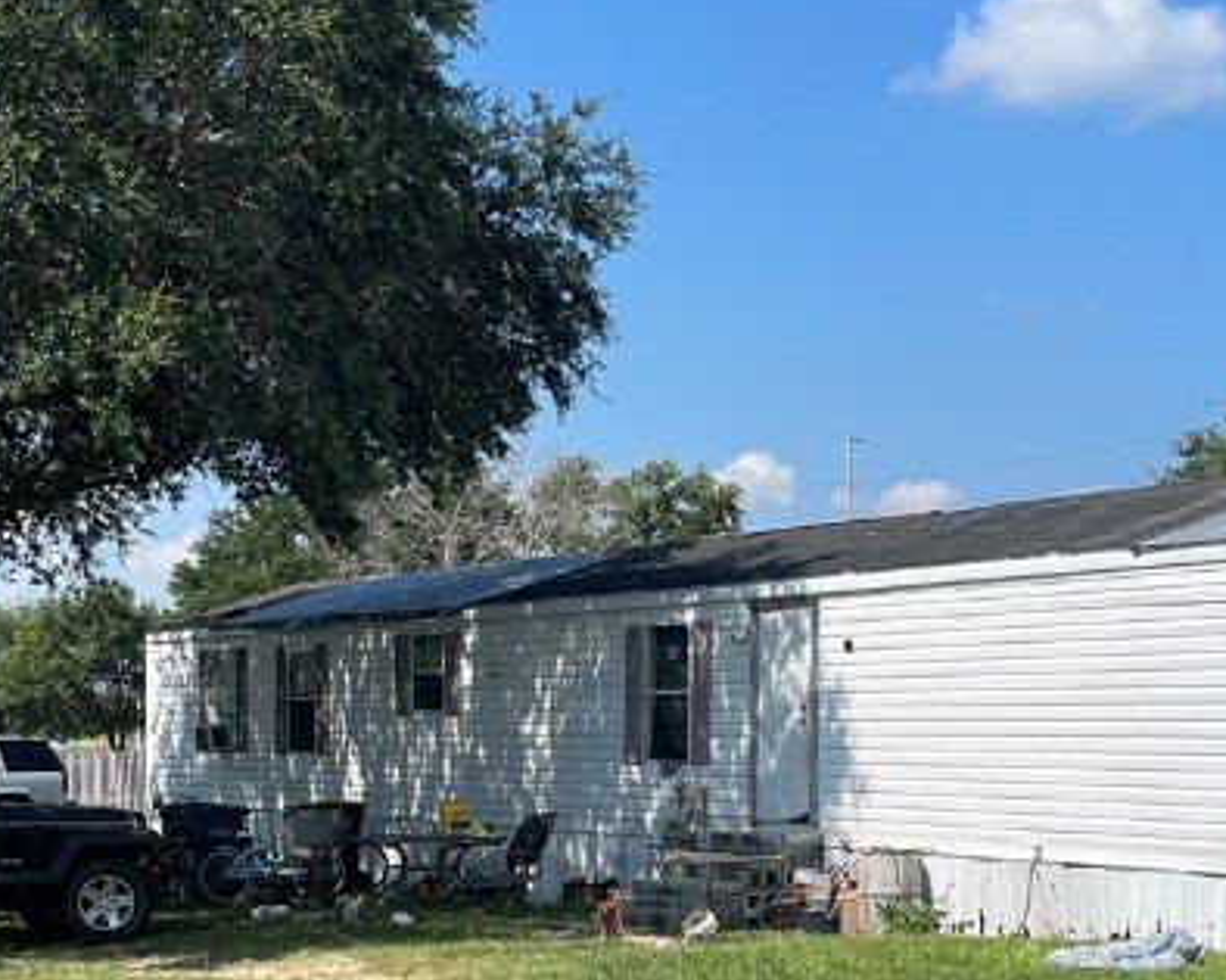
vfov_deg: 22.9
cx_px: 706
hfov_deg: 28.7
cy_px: 759
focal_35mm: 66
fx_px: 2394
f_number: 1.6
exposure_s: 1/3086
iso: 32
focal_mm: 5.1
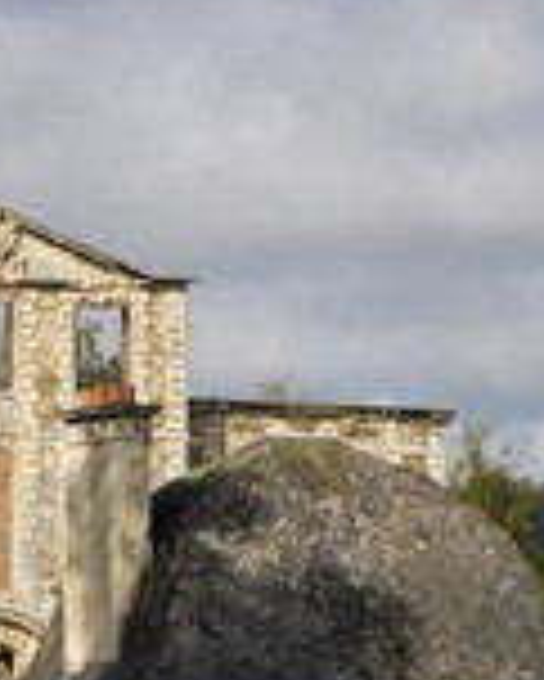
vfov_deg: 9.4
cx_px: 205
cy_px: 500
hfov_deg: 7.6
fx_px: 4101
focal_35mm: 204
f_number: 9.5
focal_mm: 52
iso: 100
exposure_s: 1/160
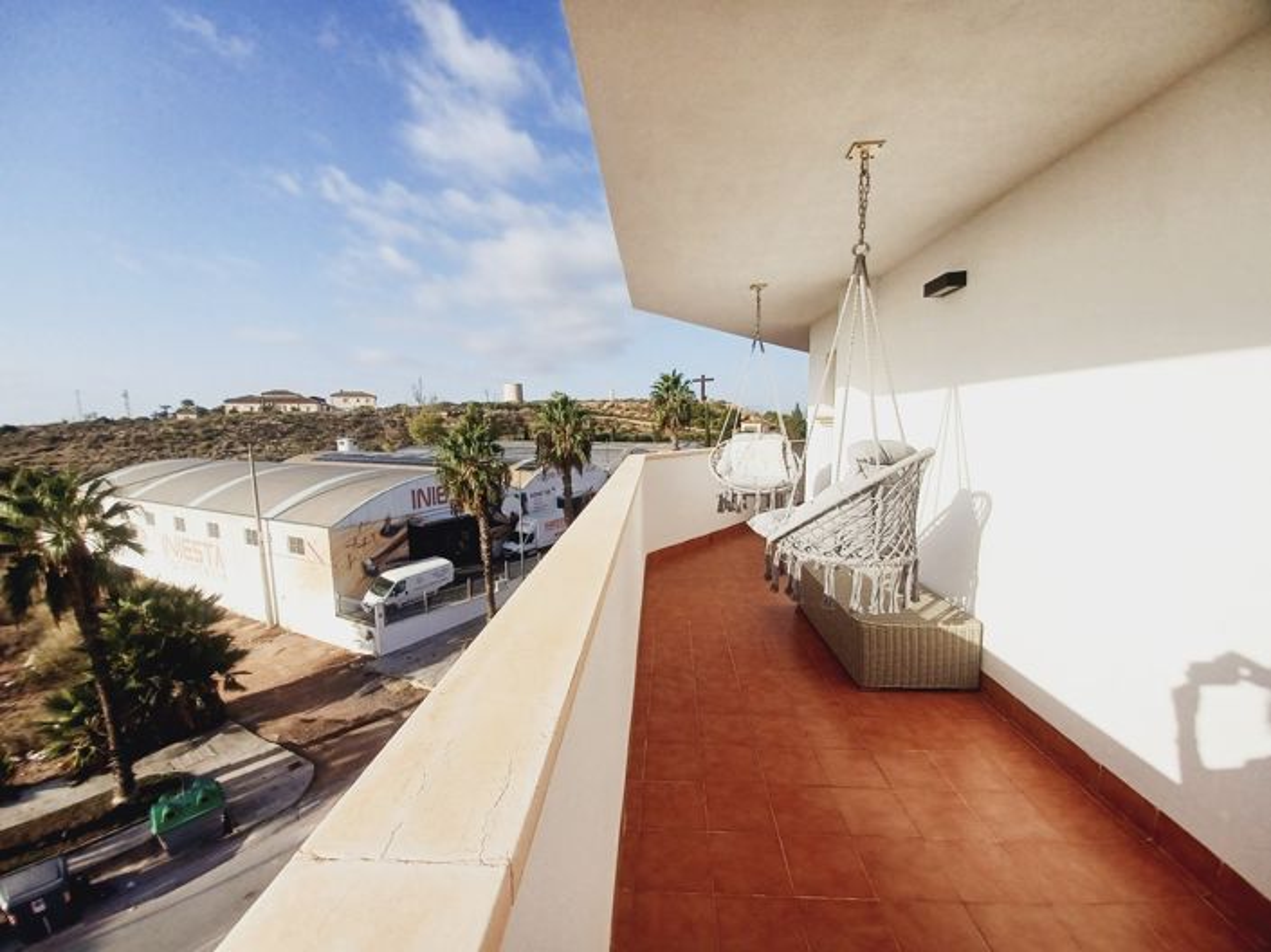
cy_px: 476
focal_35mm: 13
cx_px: 636
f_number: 2.2
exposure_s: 1/1761
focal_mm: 1.42
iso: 40
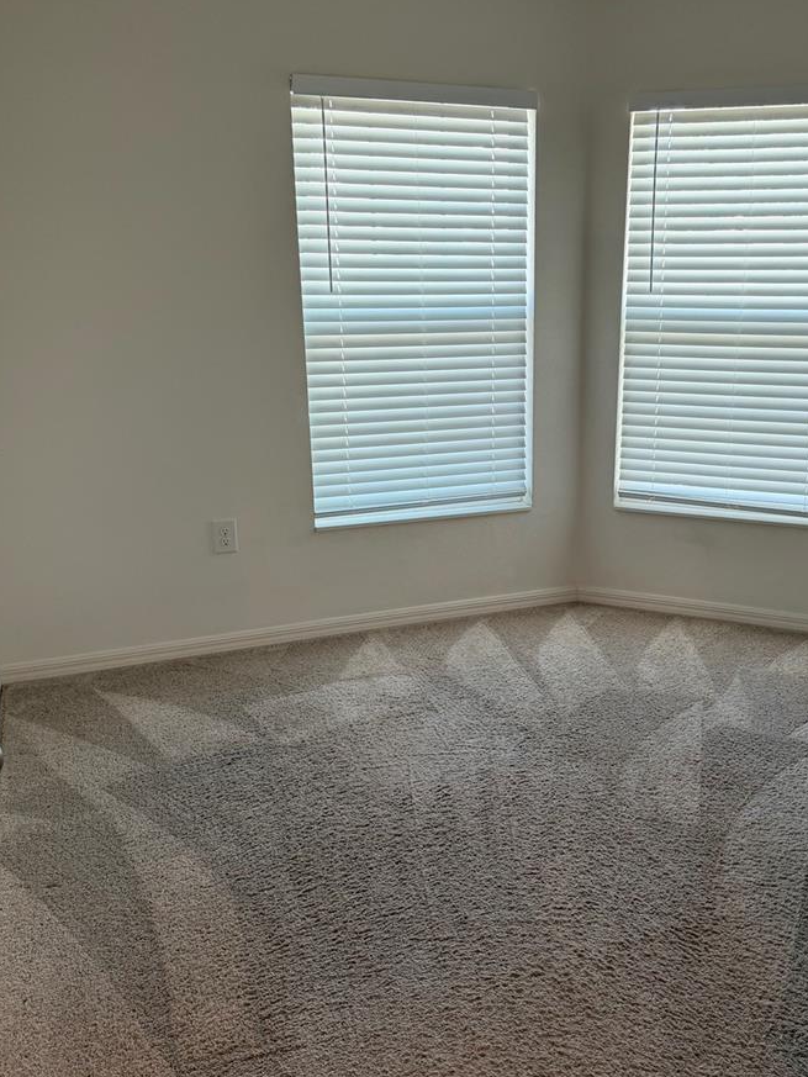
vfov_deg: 55.3
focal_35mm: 33
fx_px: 1027
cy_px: 537
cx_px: 509
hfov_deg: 42.6
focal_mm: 6.76
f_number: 1.78
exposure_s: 1/120
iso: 125
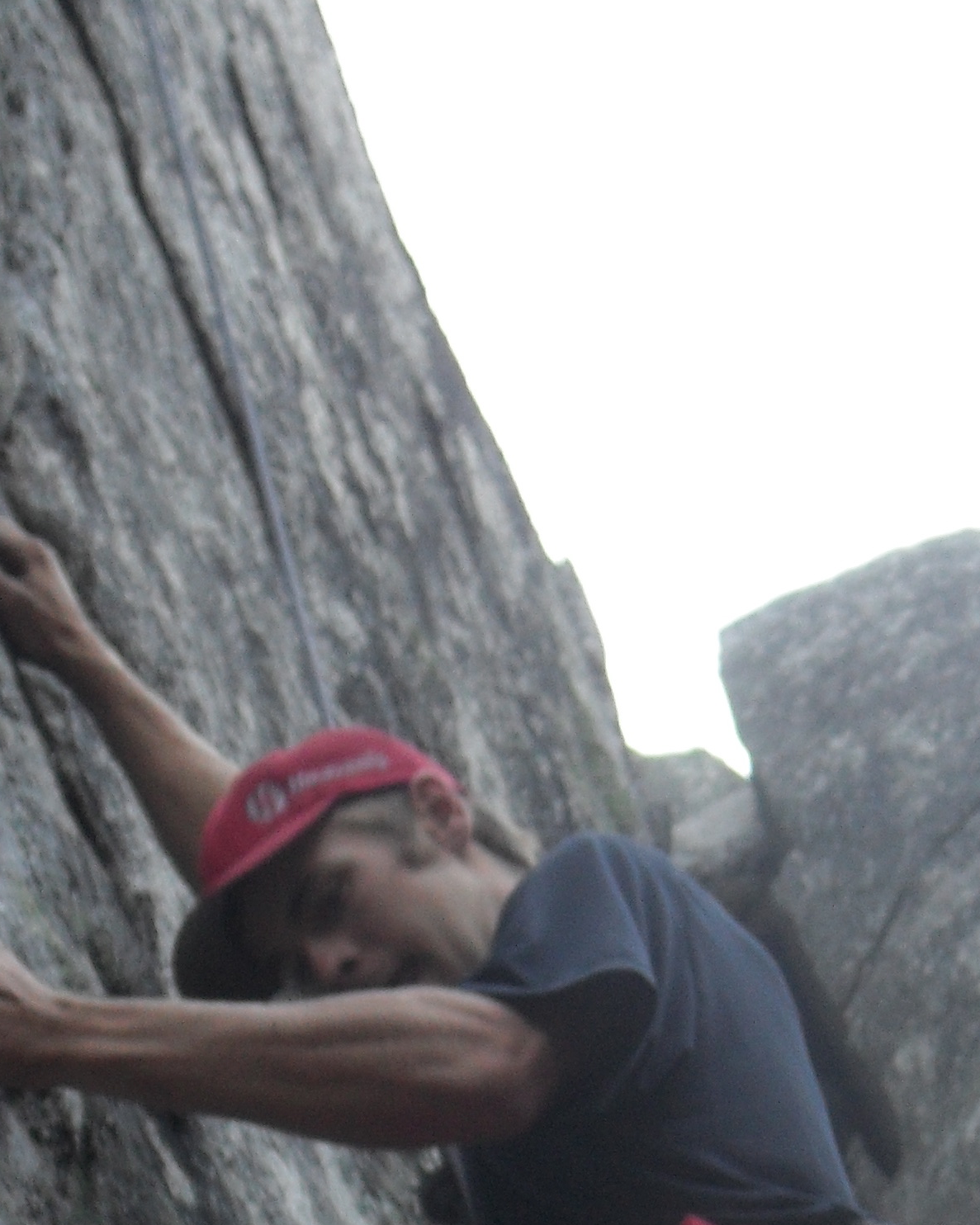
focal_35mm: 144
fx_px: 5221
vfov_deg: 13.0
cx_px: 695
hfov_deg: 10.7
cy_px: 1498
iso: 120
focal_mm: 10.5
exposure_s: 1/45
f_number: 3.7
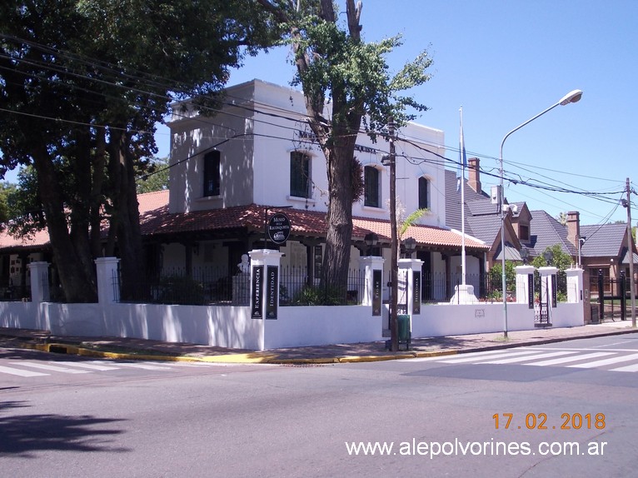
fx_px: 792
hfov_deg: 43.9
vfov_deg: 33.6
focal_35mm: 43
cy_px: 239
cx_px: 319
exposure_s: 1/125
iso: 80
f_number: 6.5
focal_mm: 6.1
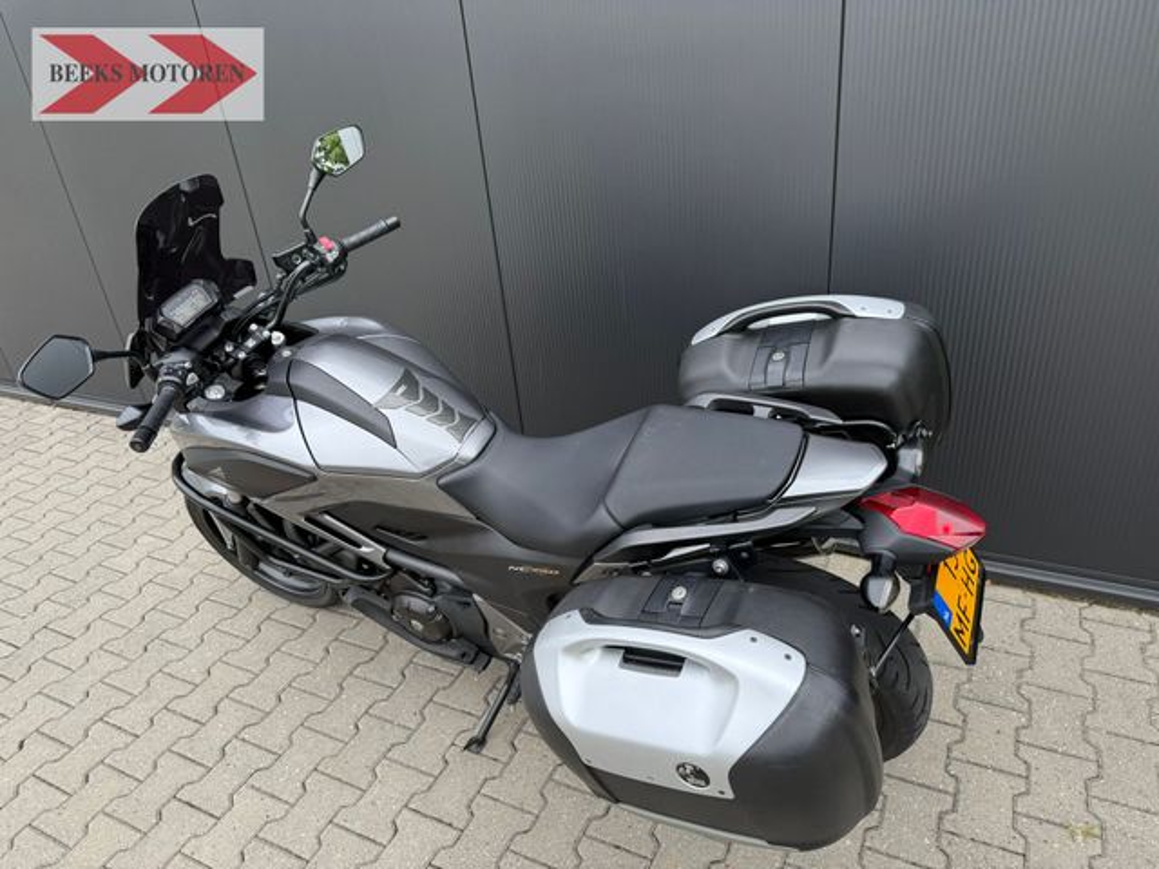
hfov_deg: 71.6
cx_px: 580
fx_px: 804
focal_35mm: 24
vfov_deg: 56.8
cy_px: 434
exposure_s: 1/1250
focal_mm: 6.76
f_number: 1.78
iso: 100
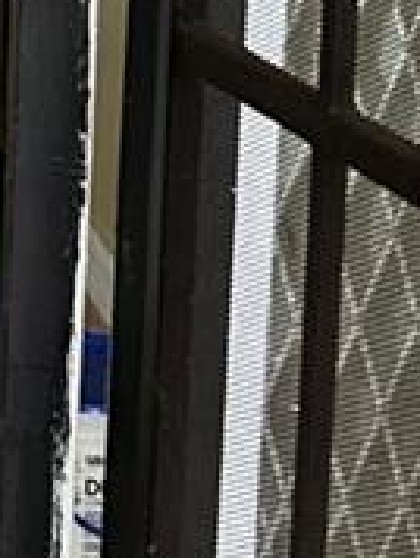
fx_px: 2824
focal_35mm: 175
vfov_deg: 10.8
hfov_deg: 7.9
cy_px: -298
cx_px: -577
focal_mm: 5.7
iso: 125
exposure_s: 1/100
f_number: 1.5
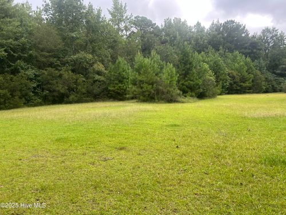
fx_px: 215
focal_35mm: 26
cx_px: 143
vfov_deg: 53.1
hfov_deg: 67.3
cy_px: 108
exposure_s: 1/597
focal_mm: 5.7
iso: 50
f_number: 1.5
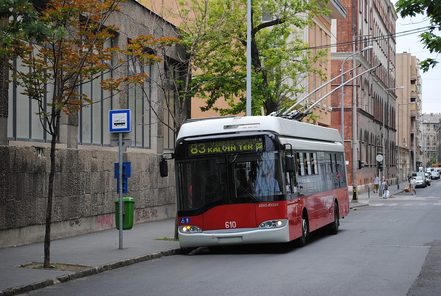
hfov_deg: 24.6
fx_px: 1013
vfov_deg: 16.6
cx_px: 220
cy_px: 148
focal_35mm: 82
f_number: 5.6
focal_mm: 55
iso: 200
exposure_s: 1/125
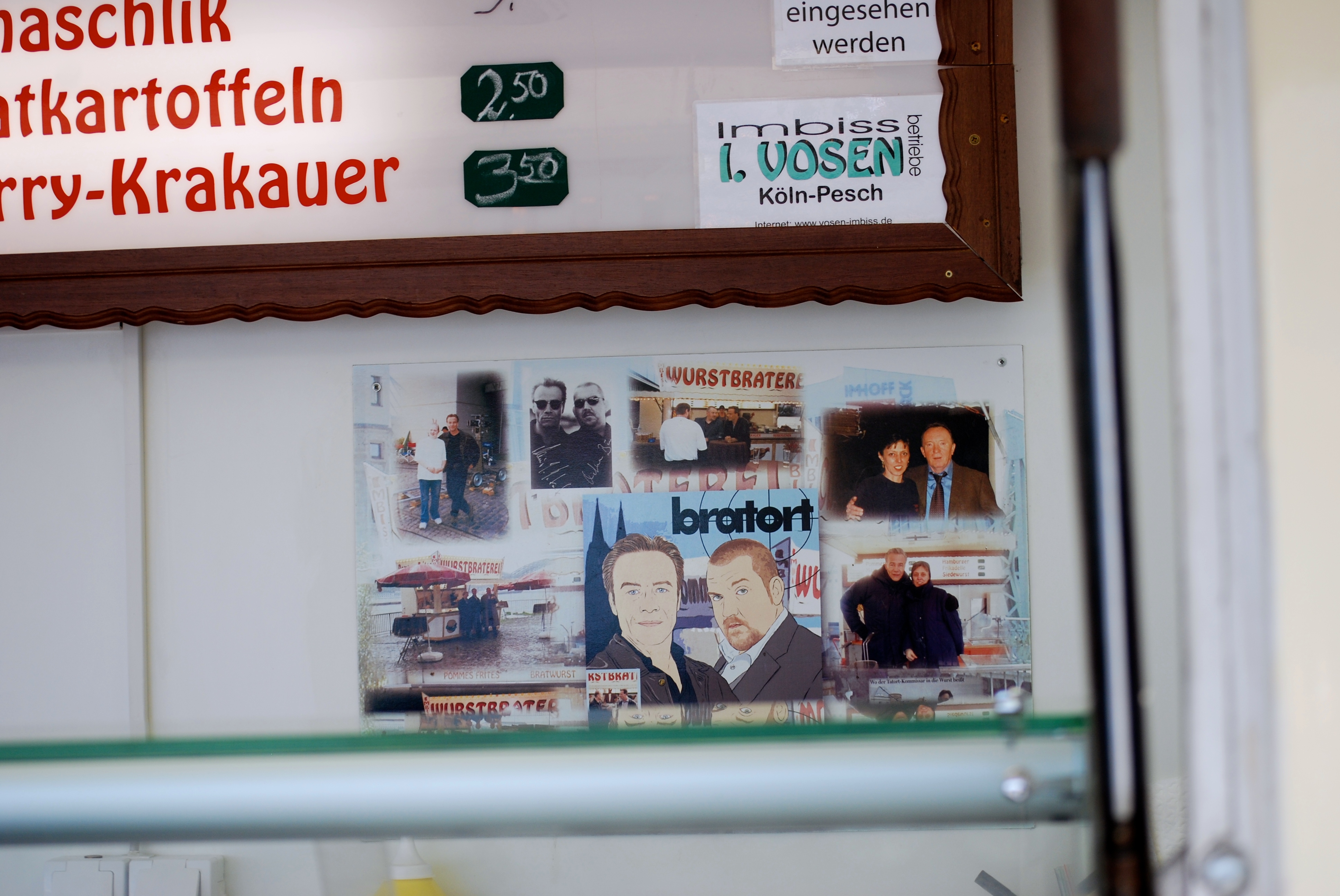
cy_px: 448
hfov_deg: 24.6
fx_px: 3075
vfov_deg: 16.6
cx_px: 670
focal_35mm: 82
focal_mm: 55
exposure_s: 1/125
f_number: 5.6
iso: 160
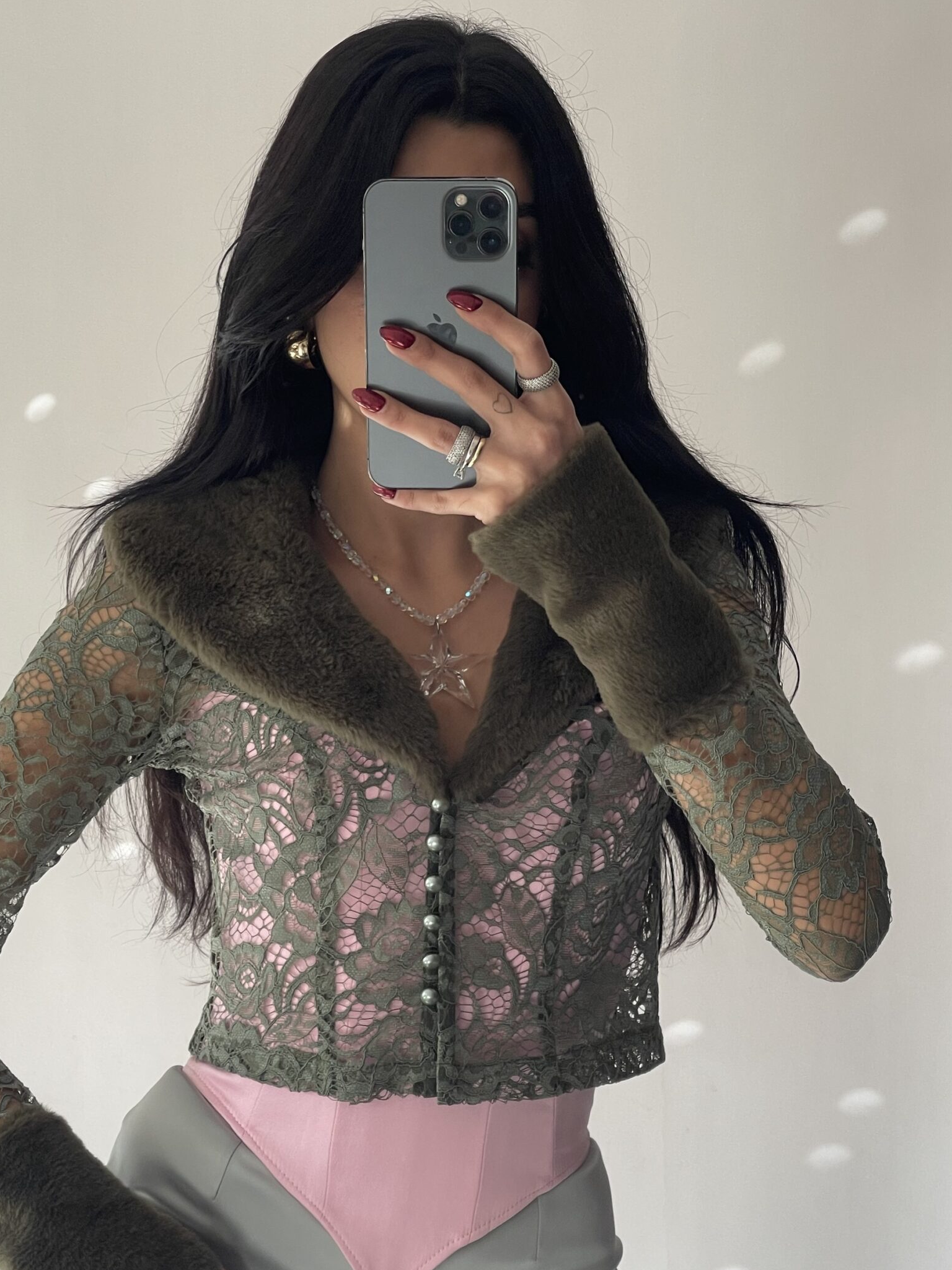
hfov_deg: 18.4
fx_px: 2934
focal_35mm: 80
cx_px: 413
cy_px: 738
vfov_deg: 24.4
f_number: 2.2
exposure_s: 1/99
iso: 32
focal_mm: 7.5
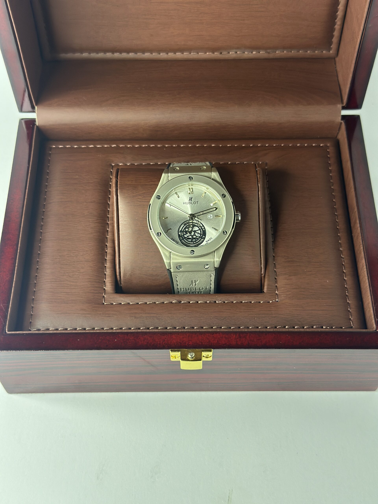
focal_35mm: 48
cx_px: 189
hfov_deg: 30.3
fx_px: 699
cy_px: 252
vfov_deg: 39.7
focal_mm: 6.86
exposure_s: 1/60
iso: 250
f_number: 1.78
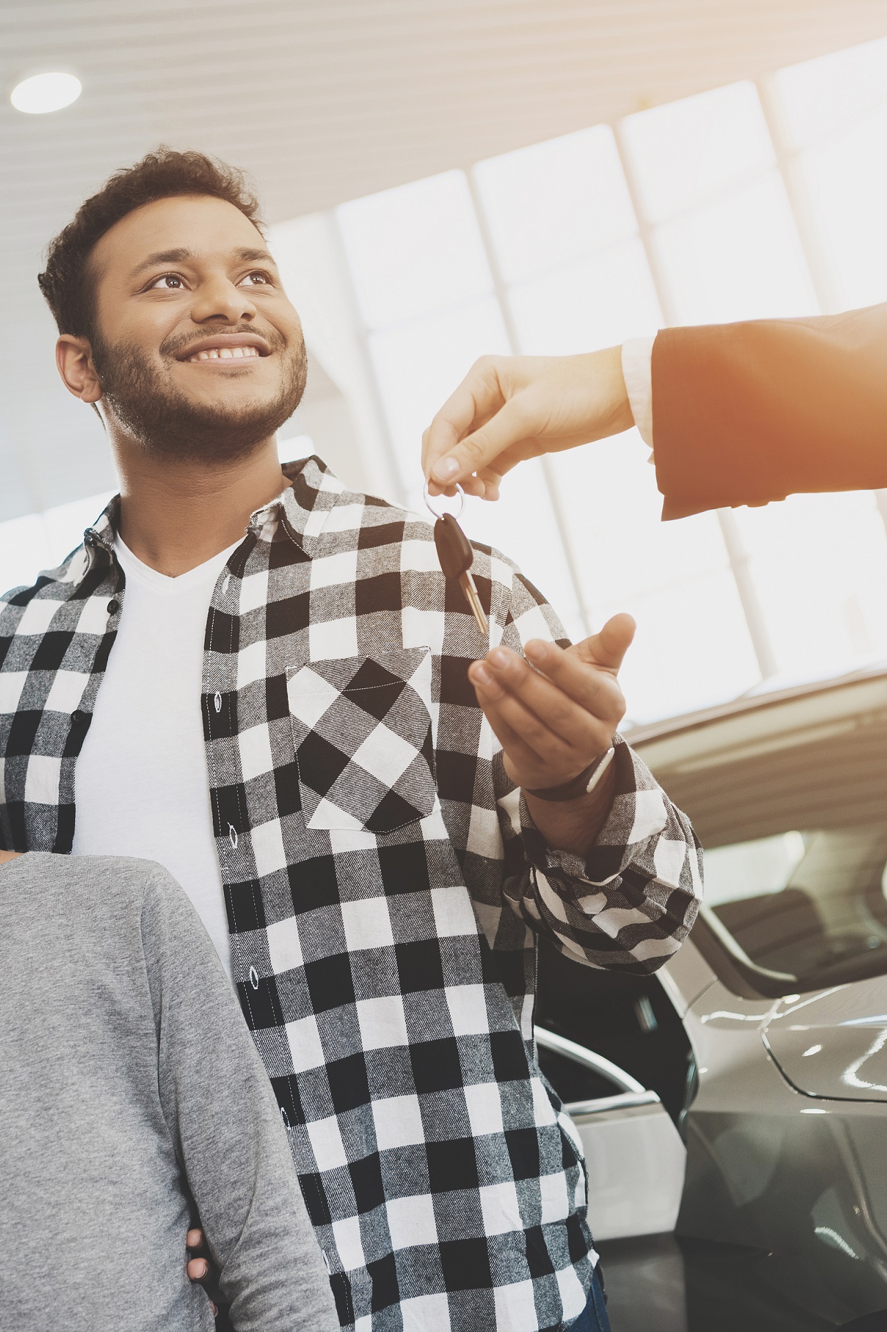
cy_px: 674
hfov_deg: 22.2
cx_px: 376
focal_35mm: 61
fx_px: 2255
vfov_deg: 32.9
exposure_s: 1/125
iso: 400
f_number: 3.2
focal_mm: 40
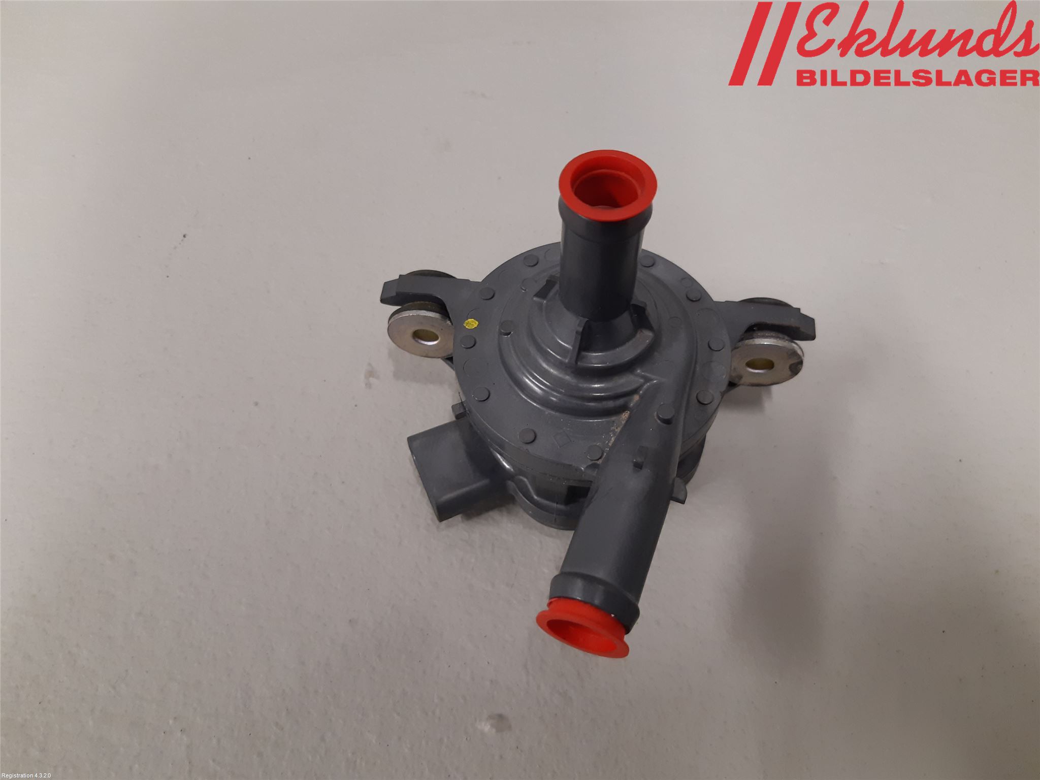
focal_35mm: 26
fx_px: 781
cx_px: 520
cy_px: 390
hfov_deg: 67.3
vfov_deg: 53.1
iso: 160
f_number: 1.7
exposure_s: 1/50
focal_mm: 3.93
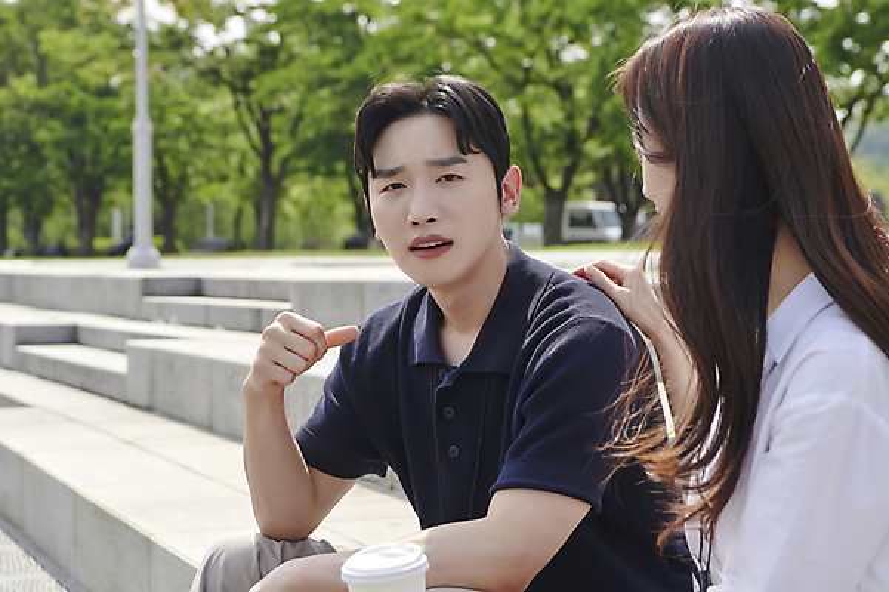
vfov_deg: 20.3
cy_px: 296
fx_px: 1654
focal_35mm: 67
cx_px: 444
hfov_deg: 30.1
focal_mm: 56
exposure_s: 1/500
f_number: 5.6
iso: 160
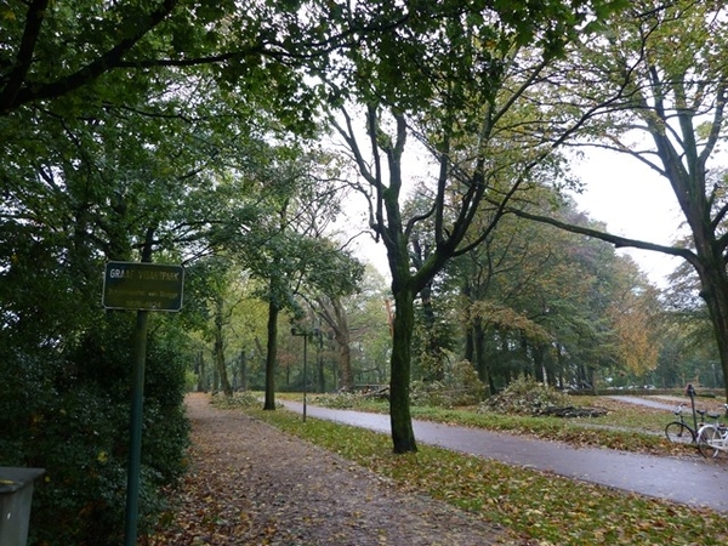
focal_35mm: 25
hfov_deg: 69.4
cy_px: 273
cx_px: 364
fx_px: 526
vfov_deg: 54.9
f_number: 2.8
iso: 125
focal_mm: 4.5
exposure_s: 1/60
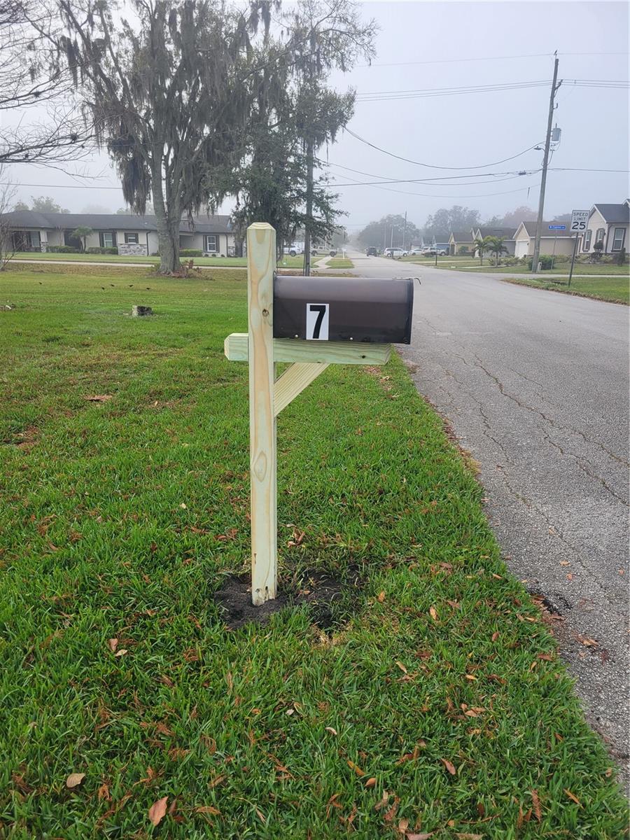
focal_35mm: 26
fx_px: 631
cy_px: 420
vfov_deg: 67.3
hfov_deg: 53.1
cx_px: 315
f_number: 1.8
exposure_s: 1/329
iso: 40
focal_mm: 5.4
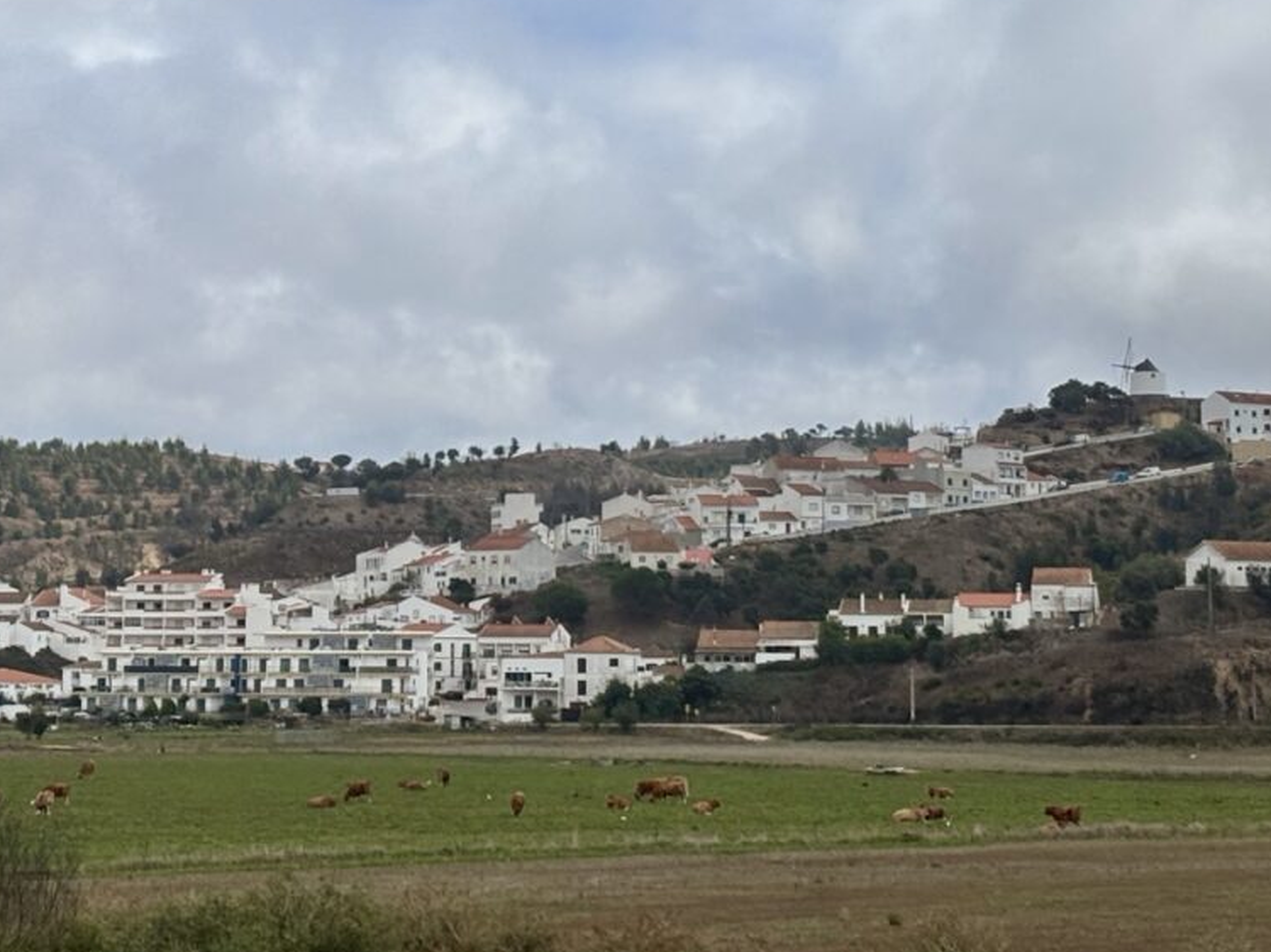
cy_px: 151
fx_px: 4074
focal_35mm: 111
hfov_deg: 17.7
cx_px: 415
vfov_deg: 13.3
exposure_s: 1/4854
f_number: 1.6
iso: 40
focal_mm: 5.96
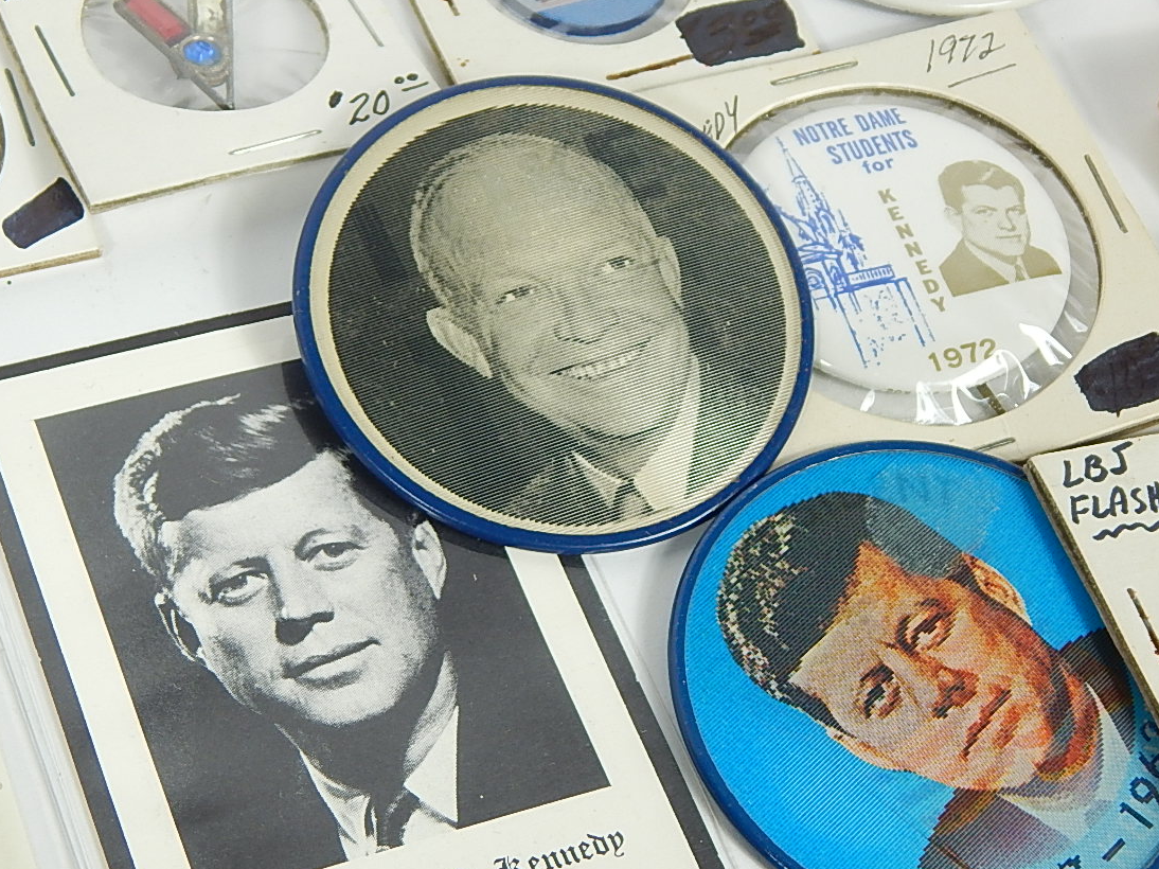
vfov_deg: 18.7
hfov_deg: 24.6
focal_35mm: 79
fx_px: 2644
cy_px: 453
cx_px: 402
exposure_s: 1/30
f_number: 3.8
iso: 160
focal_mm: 9.7
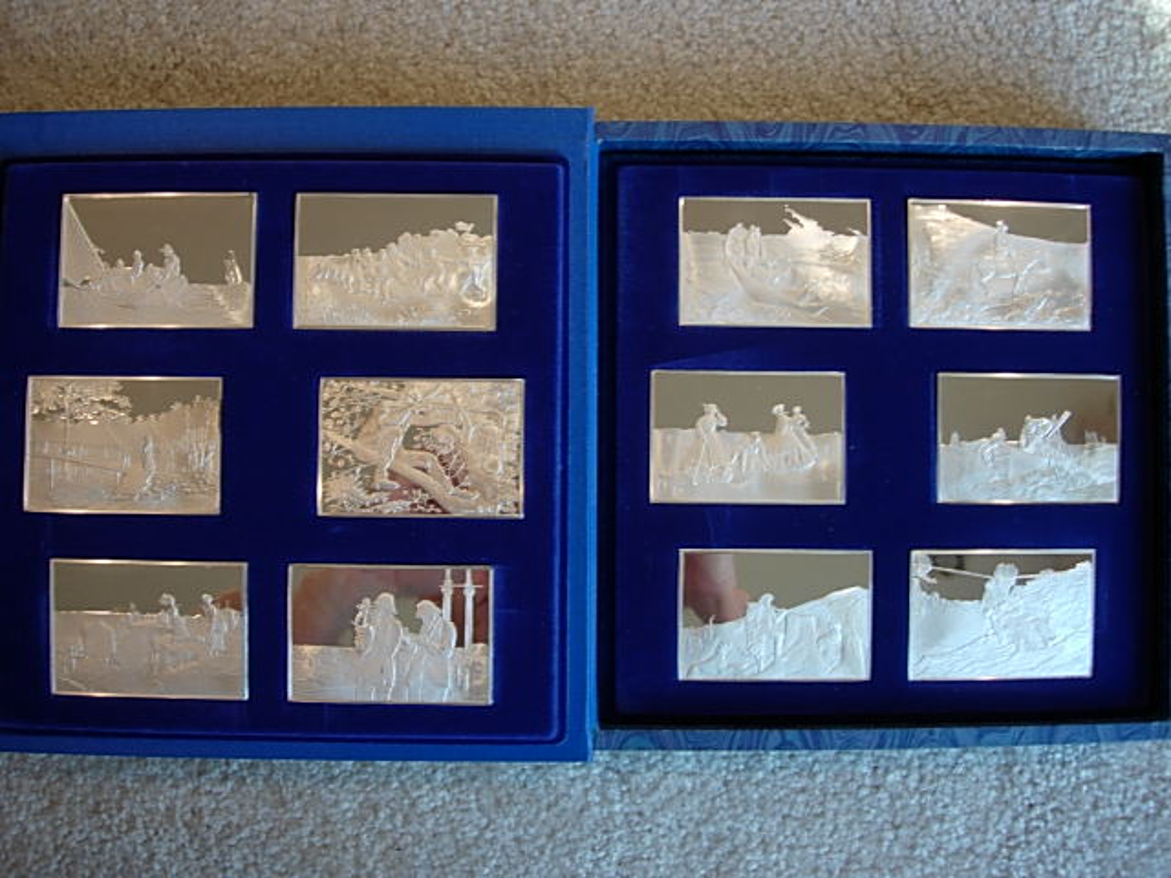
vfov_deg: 37.7
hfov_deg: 49.0
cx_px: 586
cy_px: 439
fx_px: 1285
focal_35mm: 38
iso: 64
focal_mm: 7.8
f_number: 2.8
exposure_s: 1/15.1
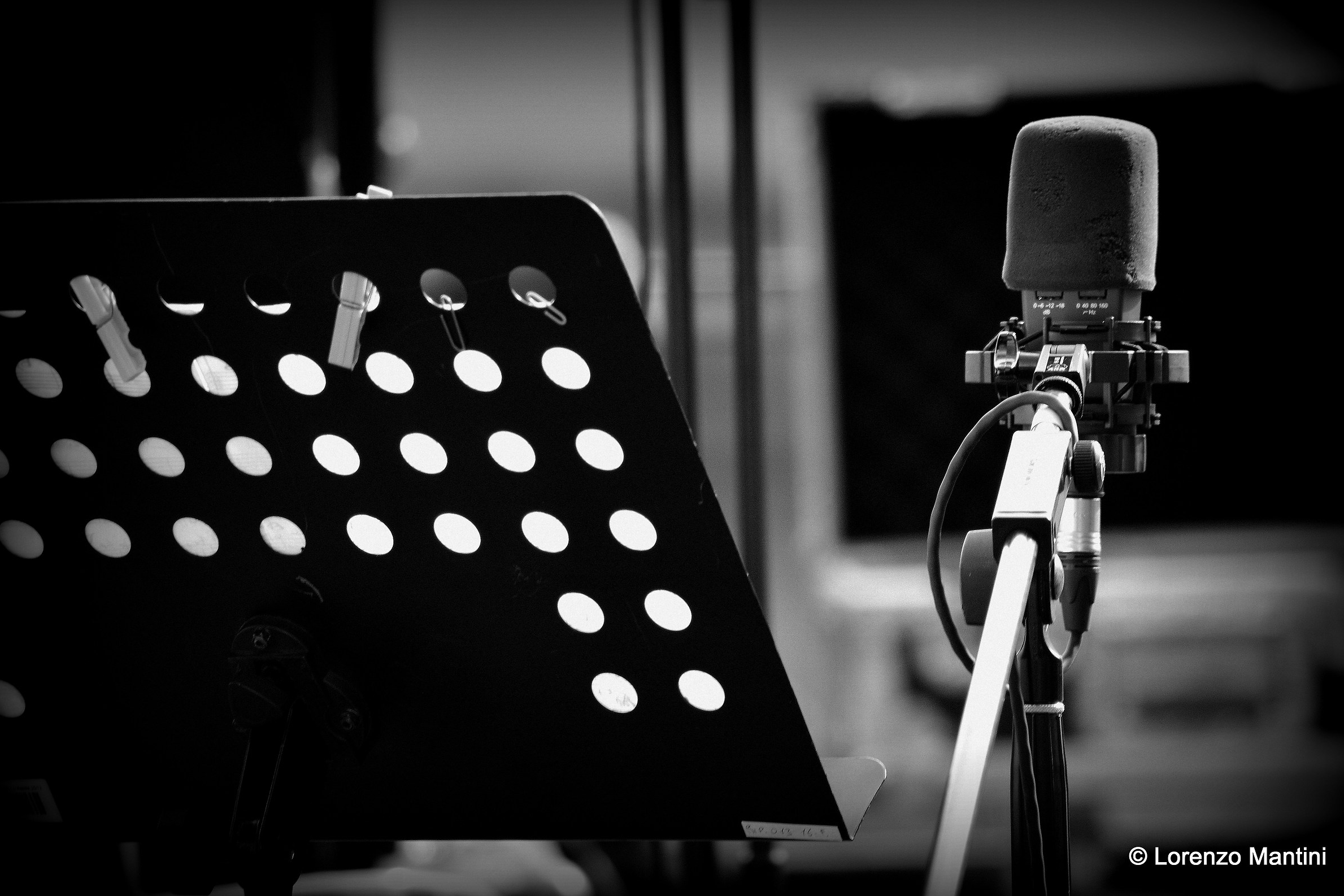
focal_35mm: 453
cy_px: 448
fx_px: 16911
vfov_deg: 3.0
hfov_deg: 4.6
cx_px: 677
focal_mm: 300
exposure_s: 1/250
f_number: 5.6
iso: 320
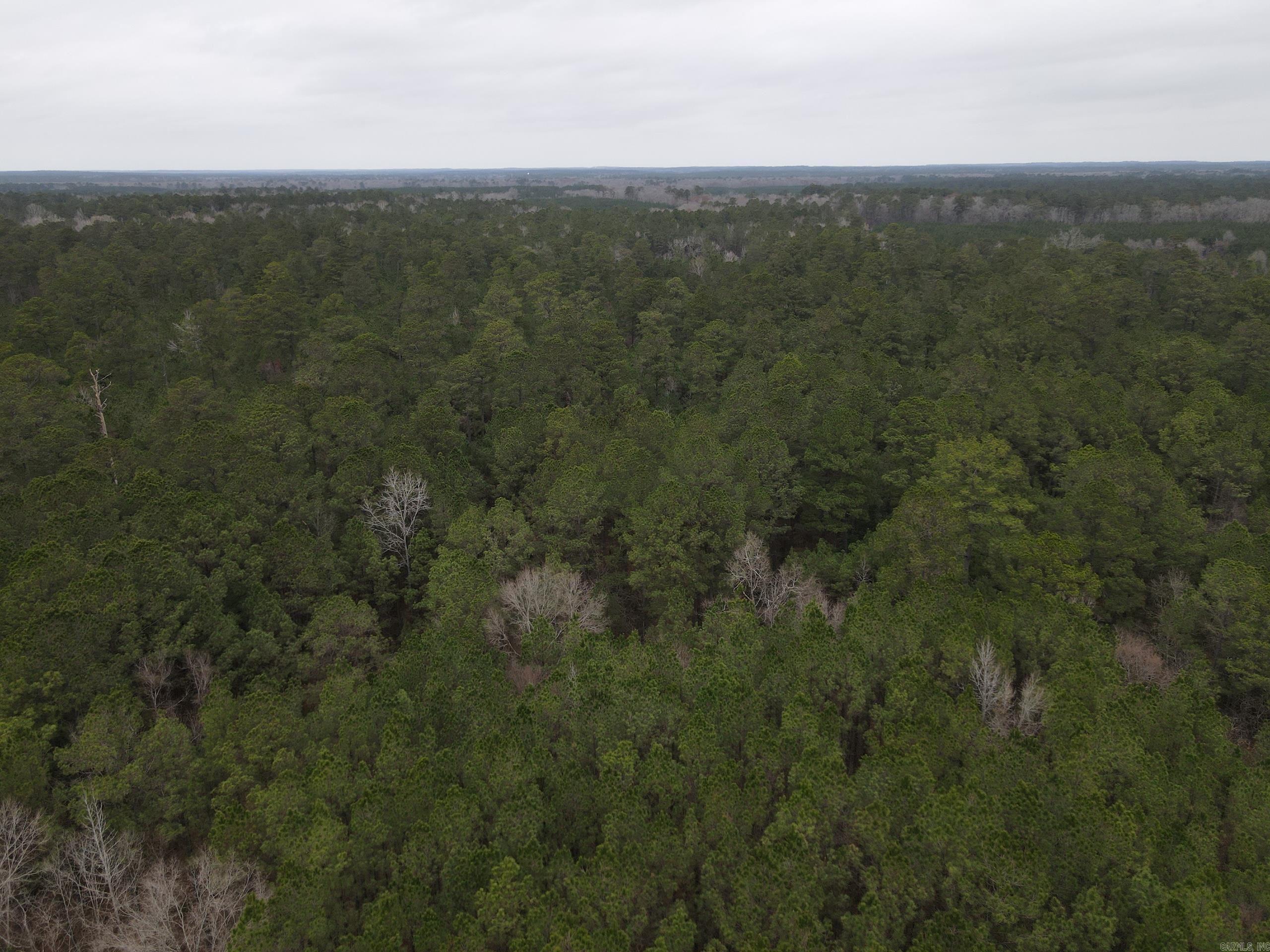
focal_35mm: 24
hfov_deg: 71.6
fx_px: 881
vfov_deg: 56.8
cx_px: 635
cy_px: 476
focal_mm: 4.5
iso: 100
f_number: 2.8
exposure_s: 1/120
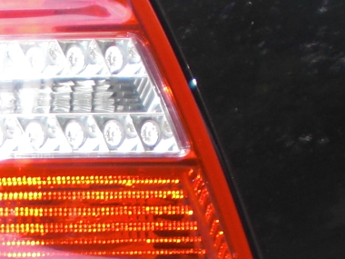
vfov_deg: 8.8
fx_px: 1595
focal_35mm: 160
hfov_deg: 11.6
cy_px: 502
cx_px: -229
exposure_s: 1/125
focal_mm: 6.3
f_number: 3.1
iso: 64
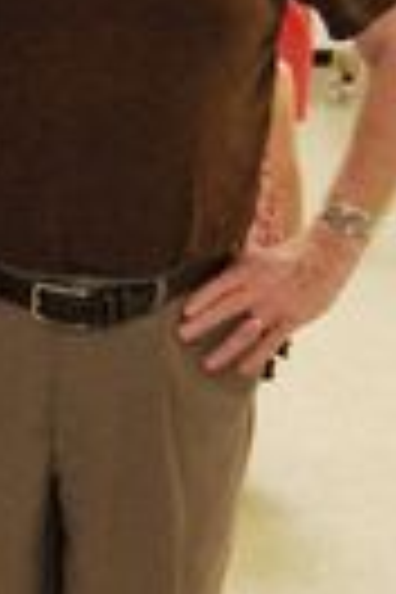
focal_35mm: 91
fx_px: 1501
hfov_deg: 14.8
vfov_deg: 22.4
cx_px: -9
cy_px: 284
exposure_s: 1/60
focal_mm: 20
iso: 1600
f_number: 5
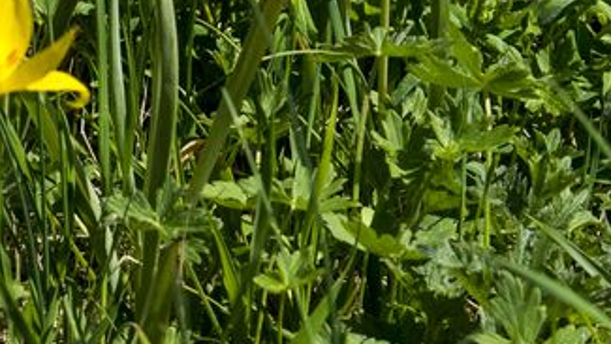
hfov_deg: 9.1
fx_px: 3743
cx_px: -256
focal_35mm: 231
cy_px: -188
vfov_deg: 5.2
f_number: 9
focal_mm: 56
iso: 200
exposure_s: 1/800
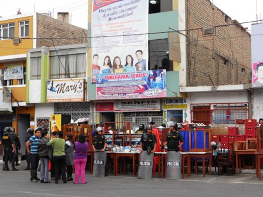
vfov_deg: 26.6
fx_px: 418
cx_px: 132
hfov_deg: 34.9
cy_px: 98
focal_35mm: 55
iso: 50
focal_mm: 10
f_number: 4.6
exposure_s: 1/80
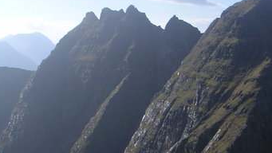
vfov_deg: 14.8
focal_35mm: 81
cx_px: 169
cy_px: 124
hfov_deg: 26.1
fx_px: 584
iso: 50
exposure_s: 1/180
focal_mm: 6
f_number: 6.7
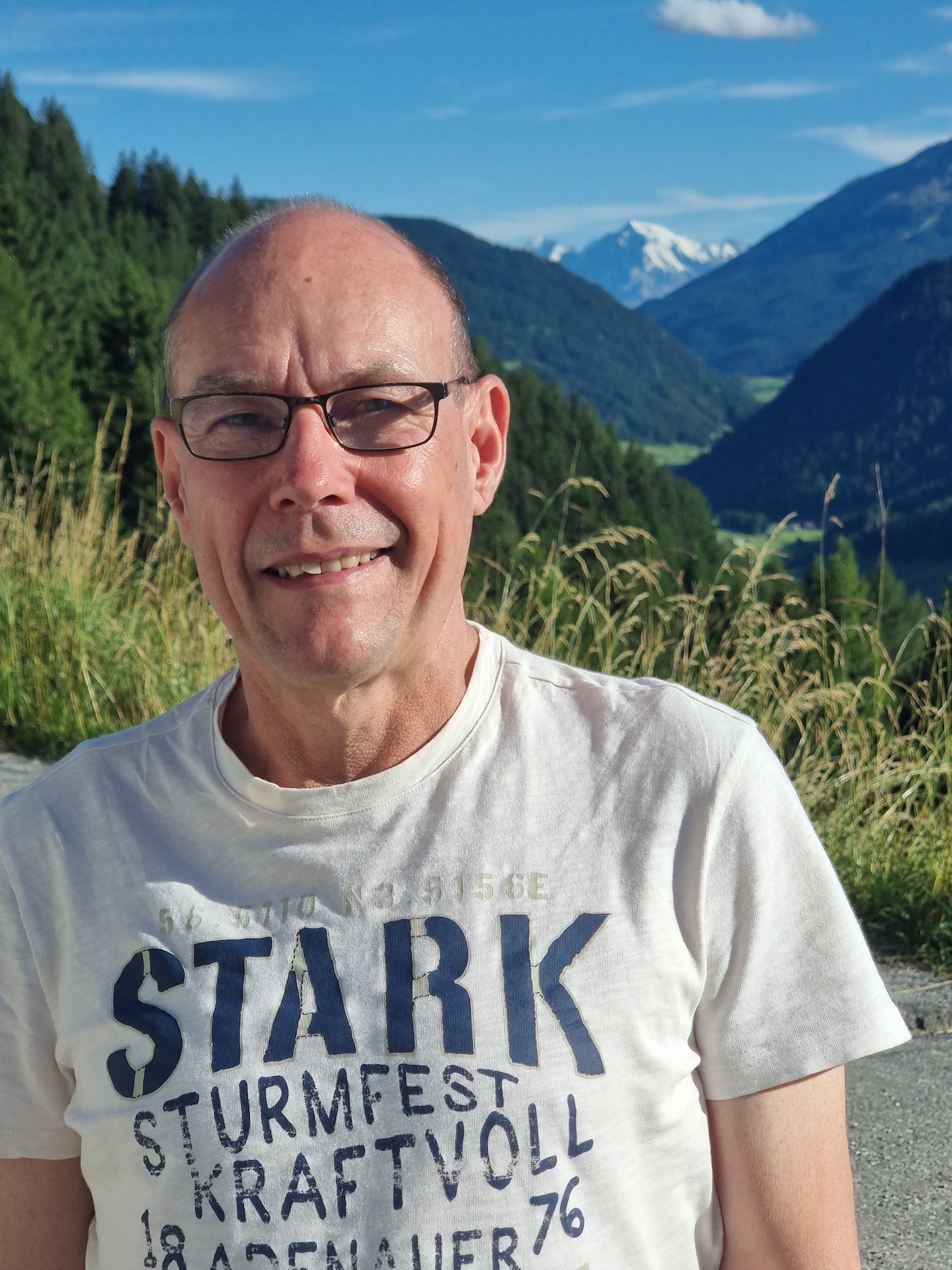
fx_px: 2640
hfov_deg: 20.4
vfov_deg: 27.0
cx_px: 476
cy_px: 635
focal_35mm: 72
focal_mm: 9
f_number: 2.4
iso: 50
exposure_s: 1/2045
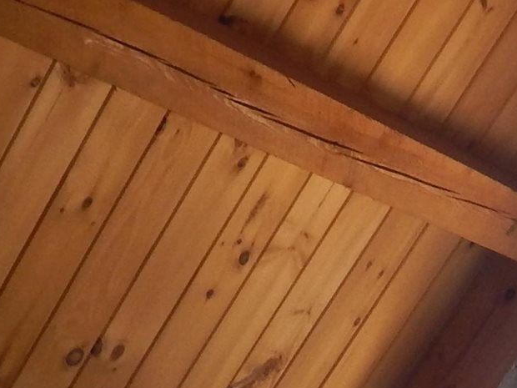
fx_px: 1703
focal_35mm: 114
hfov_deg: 16.7
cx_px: 578
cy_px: 854
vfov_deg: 11.3
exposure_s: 1/30
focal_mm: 4
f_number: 3
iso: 125
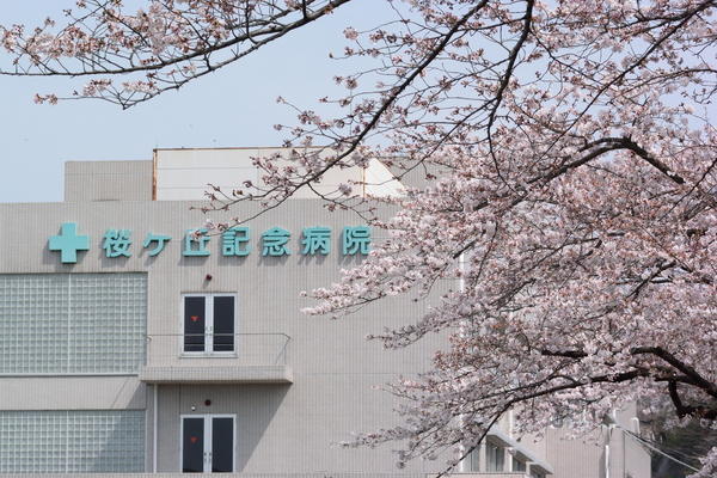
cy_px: 239
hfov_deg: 10.9
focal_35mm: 189
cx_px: 358
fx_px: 3764
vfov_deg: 7.3
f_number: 8
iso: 200
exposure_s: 1/320
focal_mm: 70
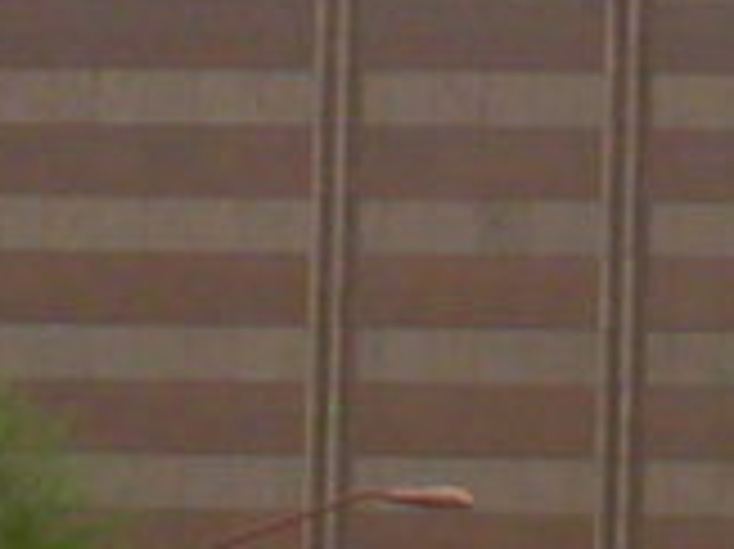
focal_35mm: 698
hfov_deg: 2.8
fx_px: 14790
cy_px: -531
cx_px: 617
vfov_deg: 2.1
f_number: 4.8
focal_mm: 16.8
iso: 100
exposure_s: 1/394
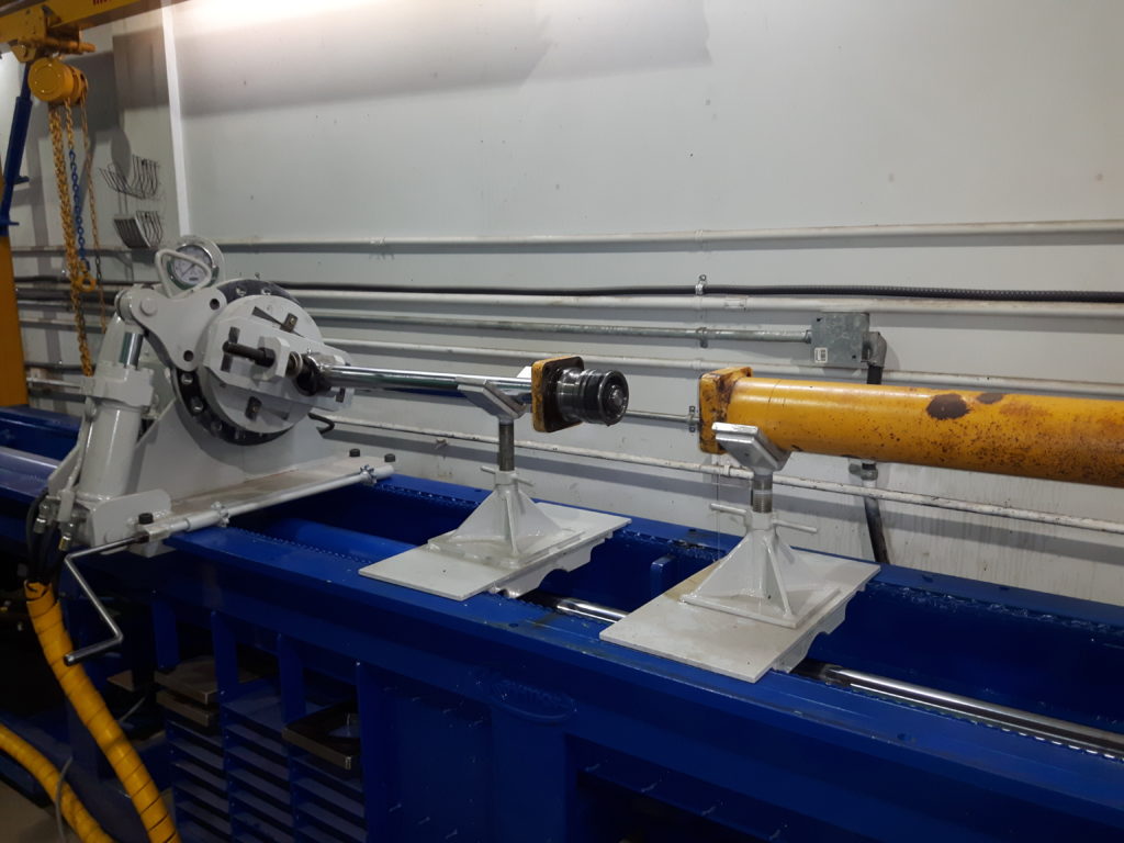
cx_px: 562
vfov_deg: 45.4
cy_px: 422
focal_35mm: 31
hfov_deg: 58.4
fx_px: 1007
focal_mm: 3.7
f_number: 1.9
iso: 125
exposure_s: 1/30
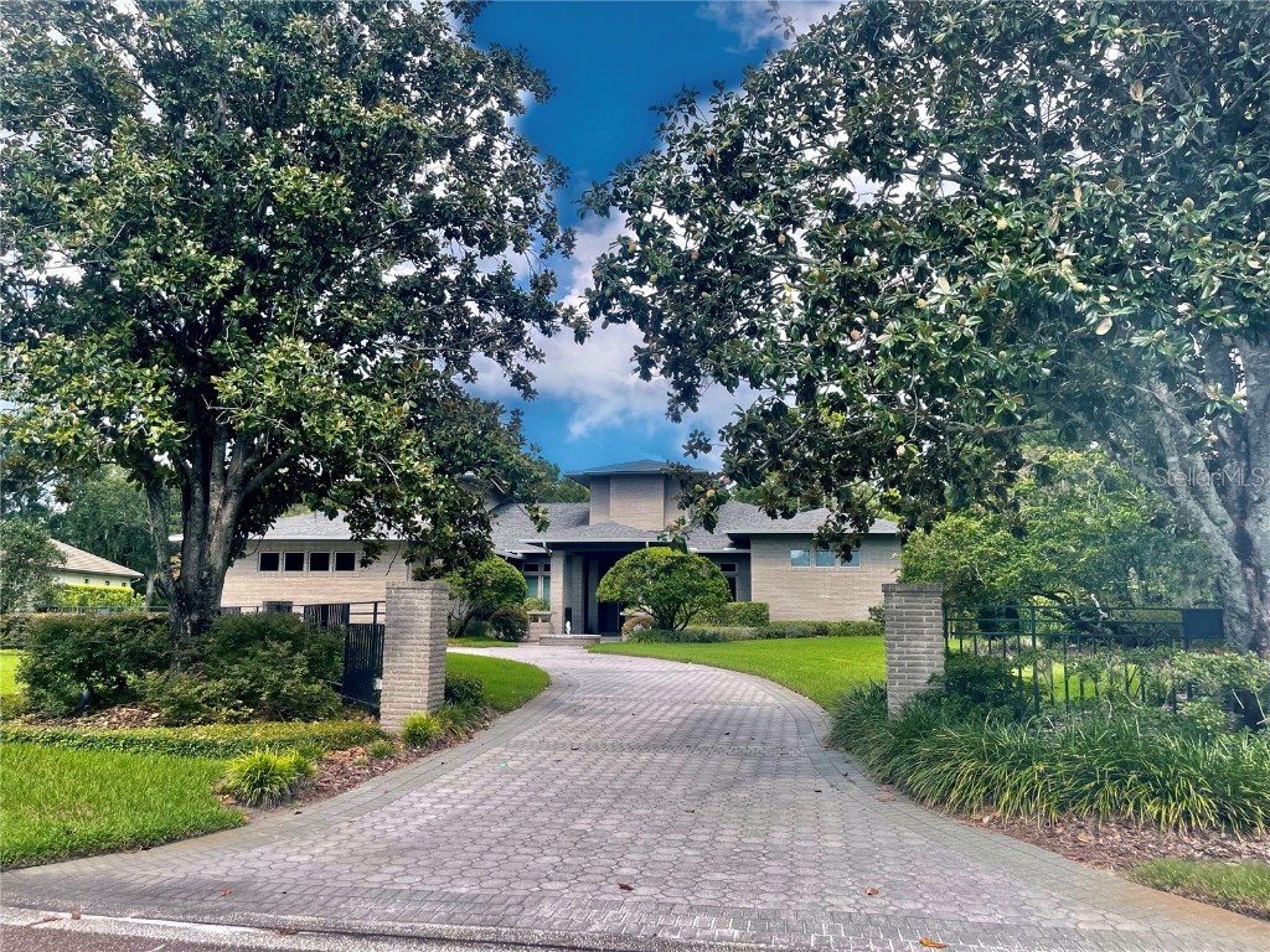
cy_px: 476
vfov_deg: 53.1
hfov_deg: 67.3
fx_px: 954
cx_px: 635
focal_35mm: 26
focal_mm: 5.1
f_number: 1.6
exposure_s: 1/1795
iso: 32
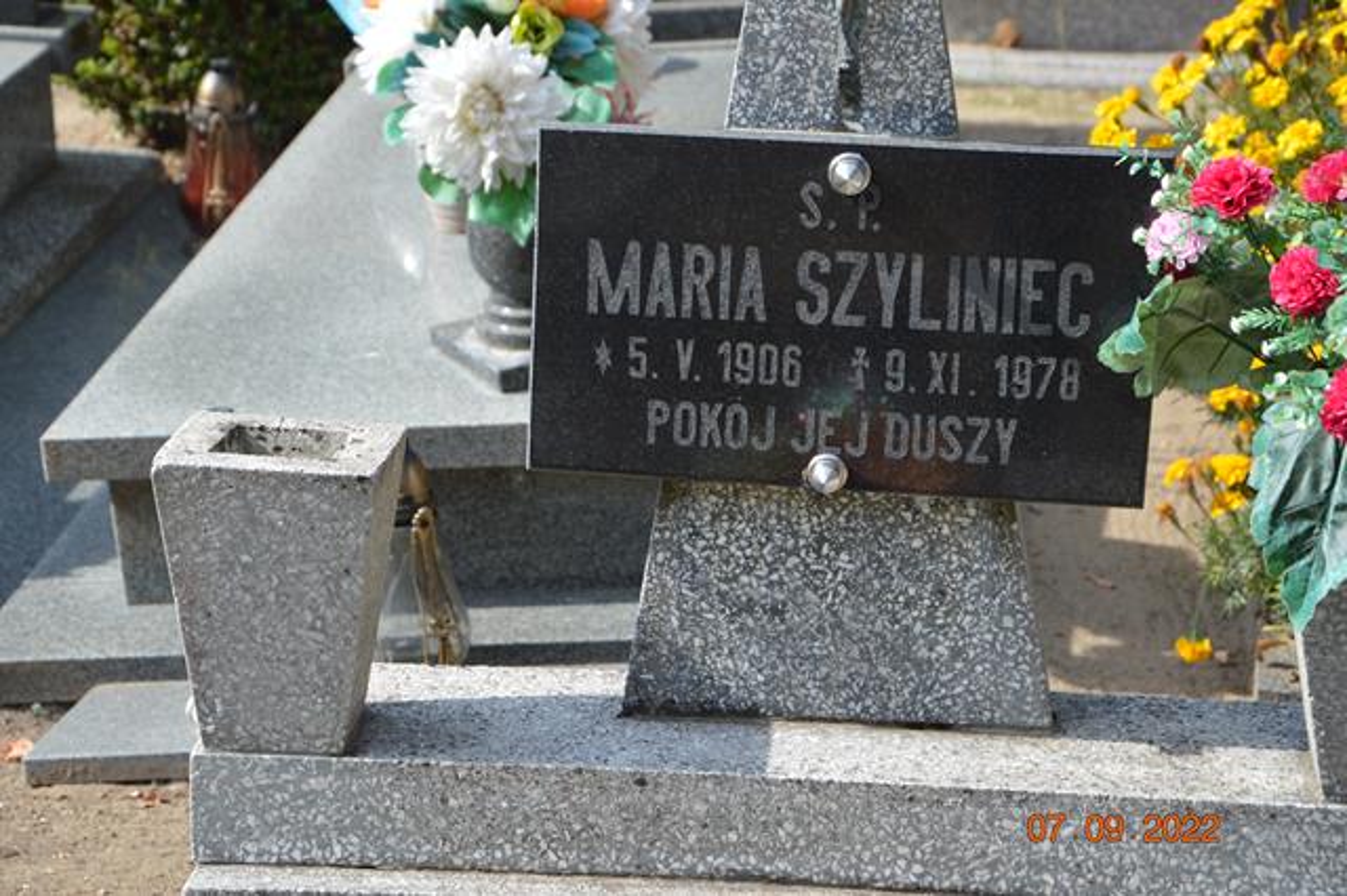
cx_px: 674
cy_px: 448
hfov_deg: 21.9
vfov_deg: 14.7
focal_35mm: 93
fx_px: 3478
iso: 100
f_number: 6.3
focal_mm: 62
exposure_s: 1/160
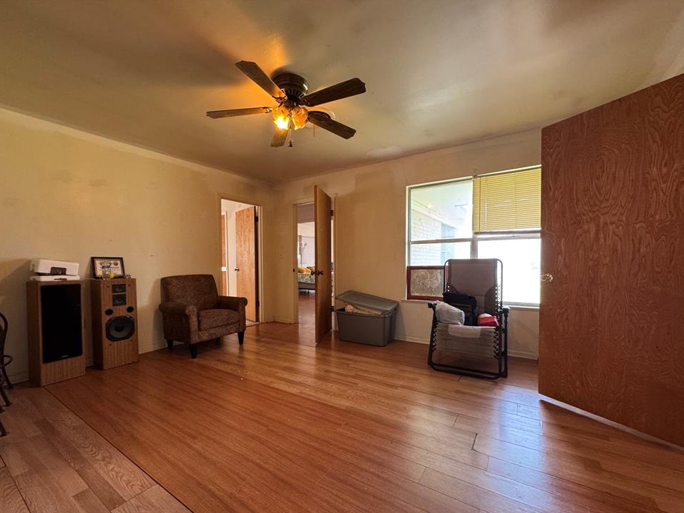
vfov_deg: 81.6
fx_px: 296
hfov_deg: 98.1
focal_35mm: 15
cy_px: 273
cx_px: 326
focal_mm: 2.22
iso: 250
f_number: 2.2
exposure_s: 1/60
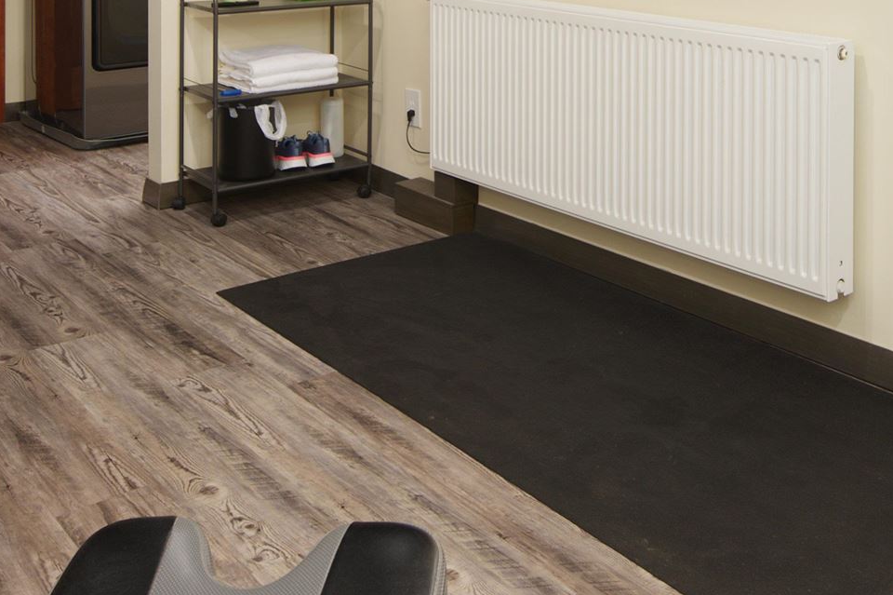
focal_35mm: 48
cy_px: -105
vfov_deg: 25.4
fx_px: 1190
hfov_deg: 40.9
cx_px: 547
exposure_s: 1/1.25
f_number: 7.1
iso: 320
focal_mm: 15
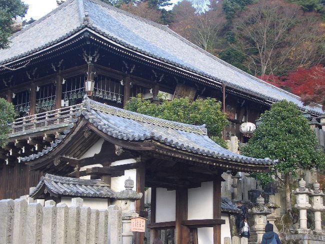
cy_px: 122
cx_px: 162
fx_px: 695
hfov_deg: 26.3
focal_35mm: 74
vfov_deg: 19.9
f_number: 3.9
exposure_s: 1/80
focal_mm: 12.2
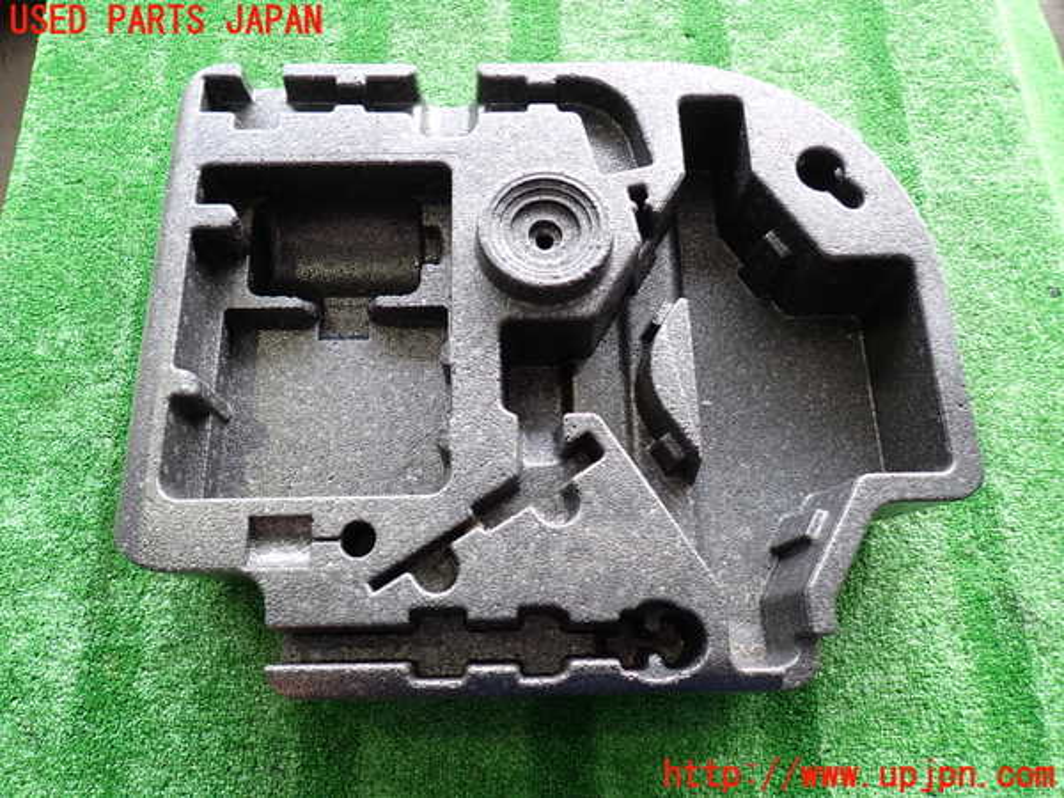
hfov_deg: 69.4
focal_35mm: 25
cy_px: 399
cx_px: 532
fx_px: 768
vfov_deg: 54.9
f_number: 2
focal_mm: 4.5
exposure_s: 1/60
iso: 100
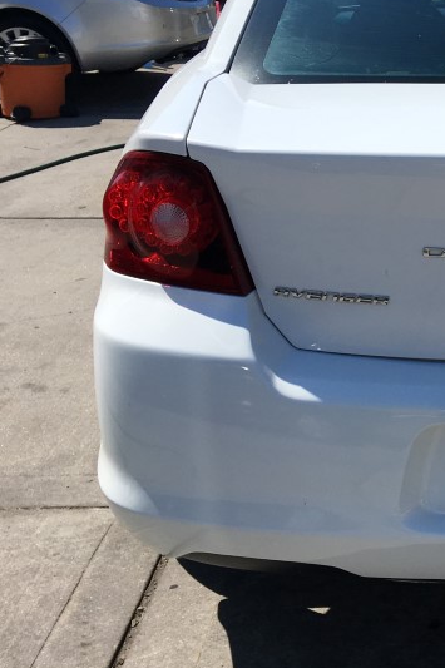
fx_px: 1076
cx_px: 521
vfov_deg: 34.4
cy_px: 264
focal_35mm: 58
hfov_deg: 21.8
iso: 25
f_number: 2.2
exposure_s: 1/2331
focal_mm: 4.15
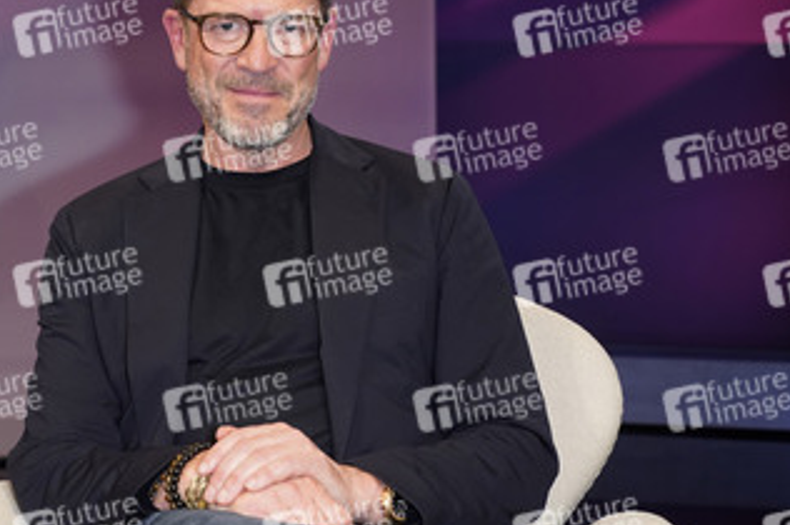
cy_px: 215
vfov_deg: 20.2
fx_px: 1469
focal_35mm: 67
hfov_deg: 29.9
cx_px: 261
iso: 2000
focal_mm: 47
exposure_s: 1/160
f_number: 5.6
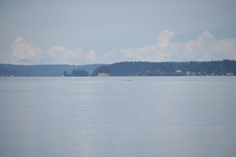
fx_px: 1967
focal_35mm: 300
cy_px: 78
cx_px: 118
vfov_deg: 4.6
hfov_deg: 6.9
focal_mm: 300
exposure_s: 1/640
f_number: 7.1
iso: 100
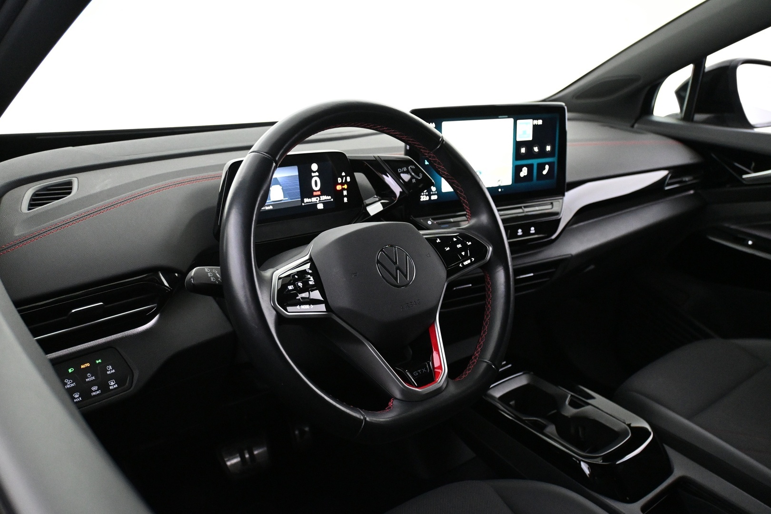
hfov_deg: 59.5
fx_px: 675
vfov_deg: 41.7
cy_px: 257
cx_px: 386
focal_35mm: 32
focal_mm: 21
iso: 4000
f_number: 4
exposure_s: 1/50
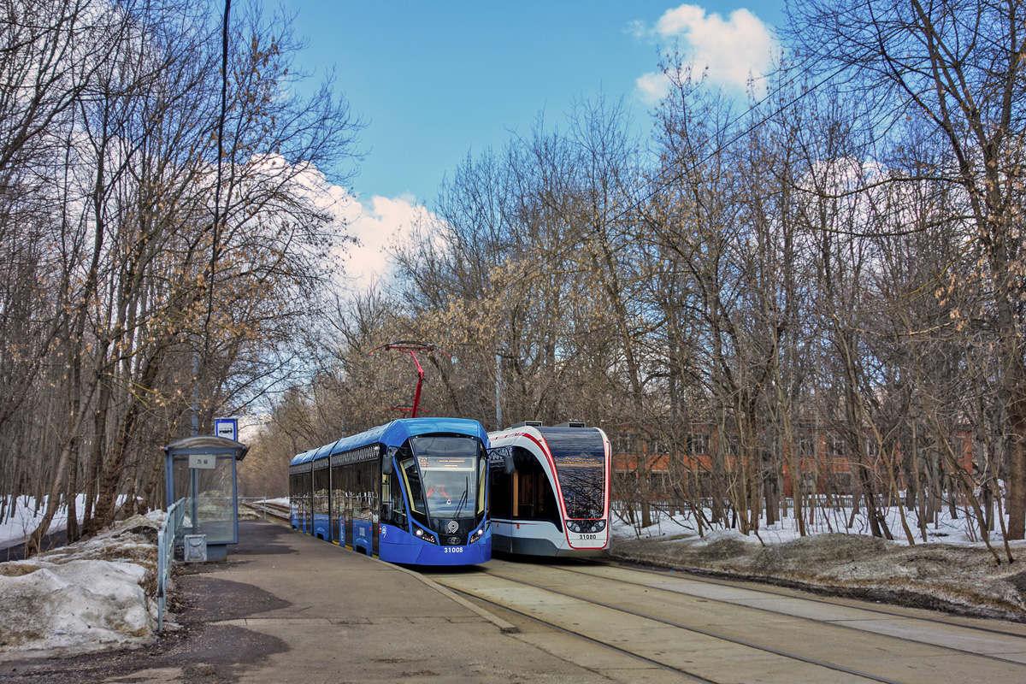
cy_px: 342
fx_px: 1054
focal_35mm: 37
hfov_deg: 51.9
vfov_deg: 35.9
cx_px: 513
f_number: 2.8
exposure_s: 1/500
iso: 80
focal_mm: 13.75
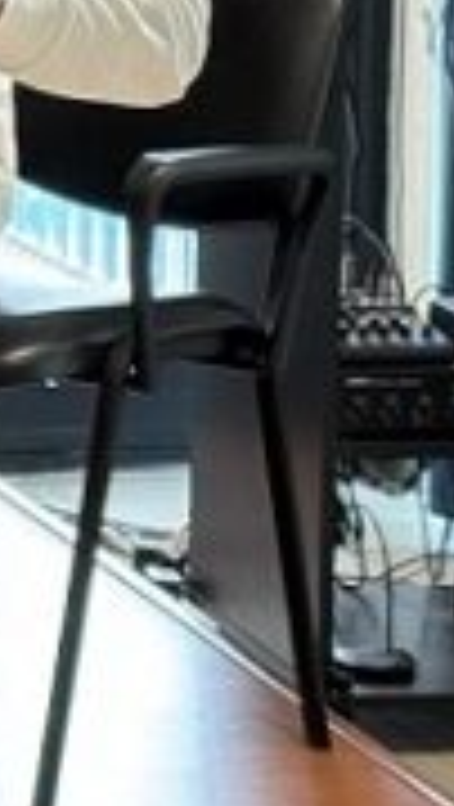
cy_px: -205
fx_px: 4676
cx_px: -939
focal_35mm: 219
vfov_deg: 9.7
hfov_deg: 5.2
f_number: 1.78
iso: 200
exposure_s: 1/33
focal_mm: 6.86
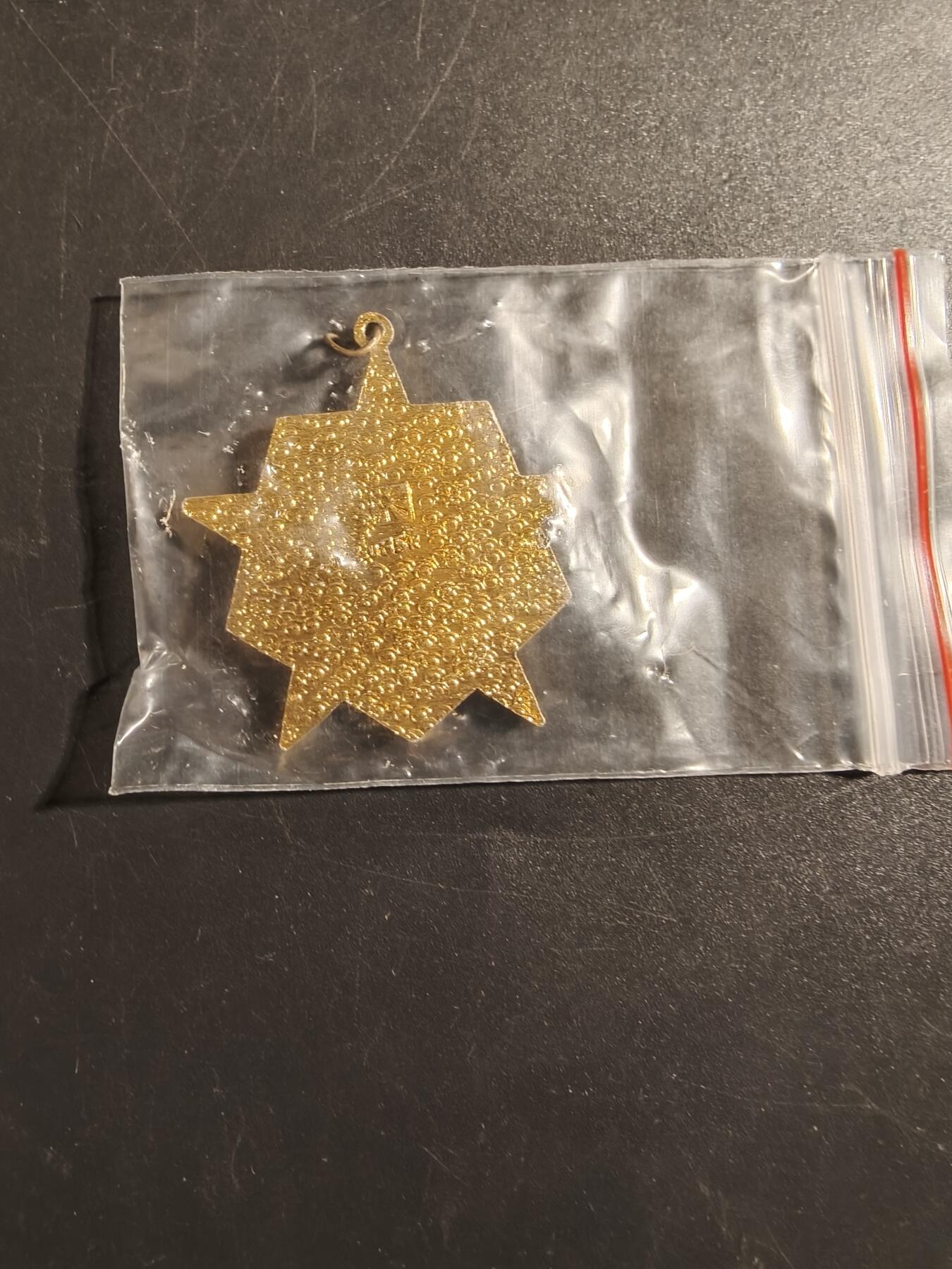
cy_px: 634
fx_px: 843
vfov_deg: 73.9
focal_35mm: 23
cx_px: 476
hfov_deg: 58.9
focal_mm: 2.32
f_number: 2
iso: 125
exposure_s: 1/50
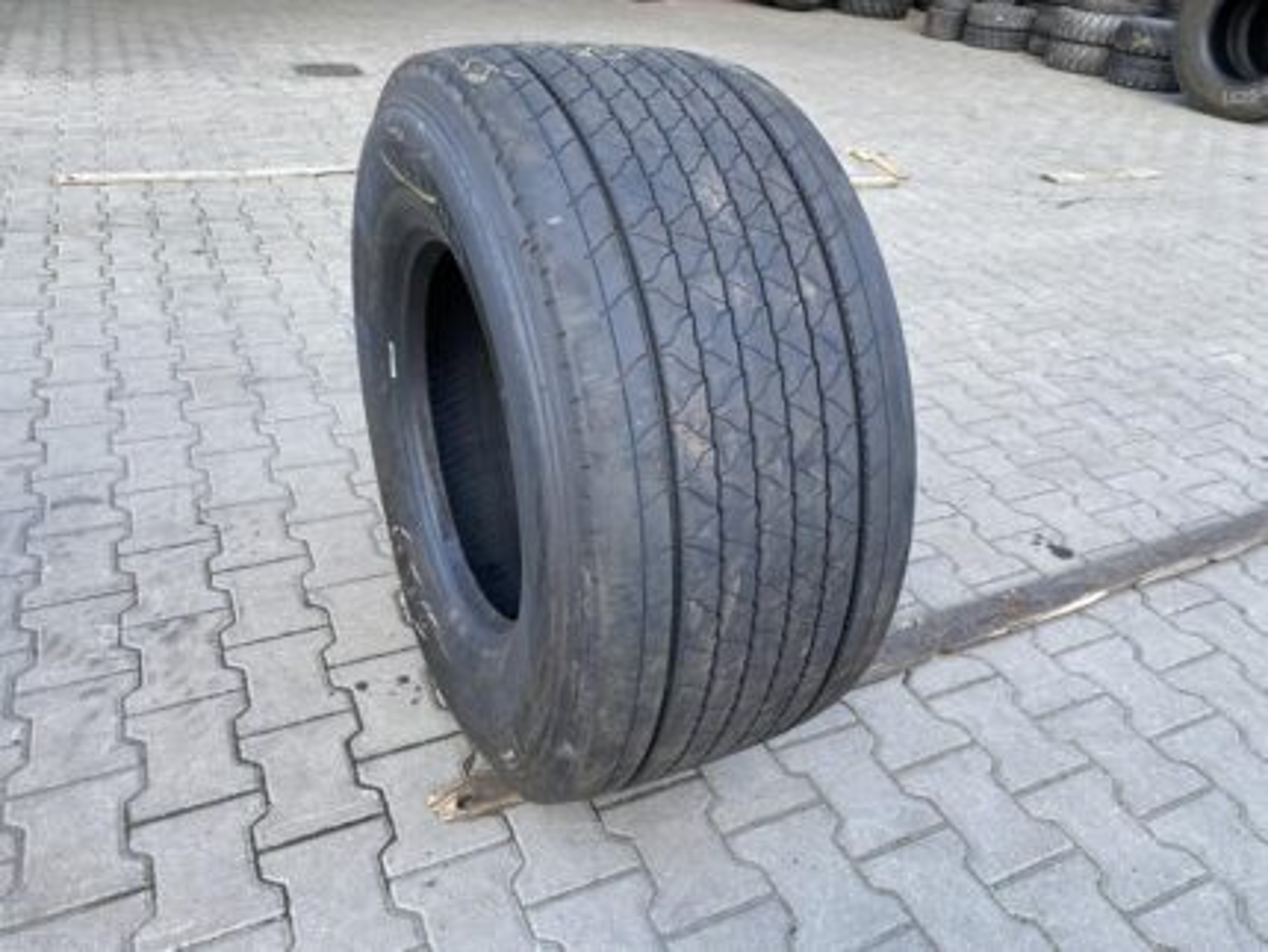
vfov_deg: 53.1
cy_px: 476
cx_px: 634
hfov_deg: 67.3
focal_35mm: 26
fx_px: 953
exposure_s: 1/256
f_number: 1.8
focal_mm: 4.25
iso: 32
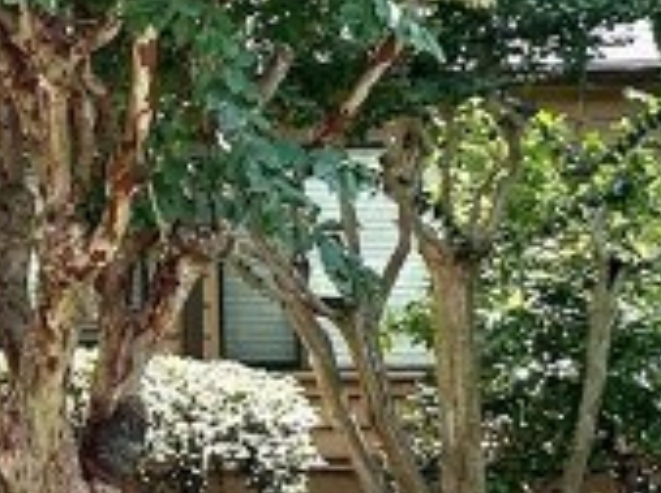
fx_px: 1620
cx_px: -677
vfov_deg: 17.3
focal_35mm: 85
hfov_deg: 16.9
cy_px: 215
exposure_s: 1/236
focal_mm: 2.22
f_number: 2.2
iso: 40
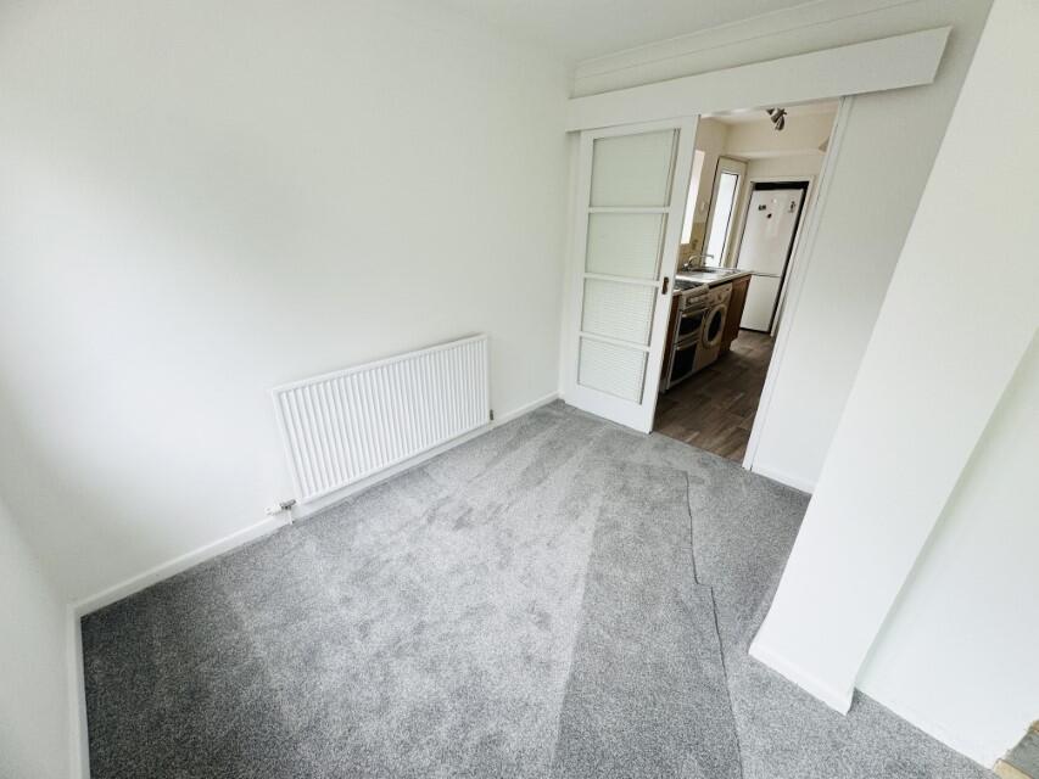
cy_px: 390
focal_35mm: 14
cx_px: 520
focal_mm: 2.22
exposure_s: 1/99
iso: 64
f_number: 2.2
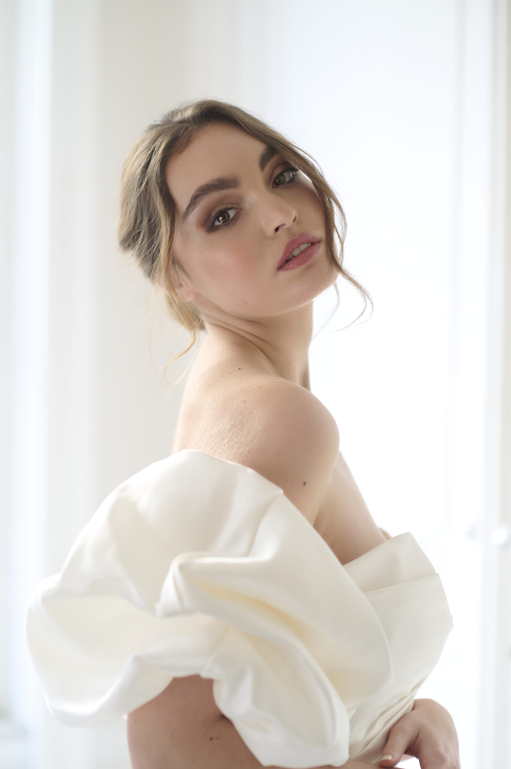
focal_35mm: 90
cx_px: 256
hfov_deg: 15.2
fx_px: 1919
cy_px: 384
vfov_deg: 22.6
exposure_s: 1/250
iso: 1600
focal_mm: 90
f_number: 2.8
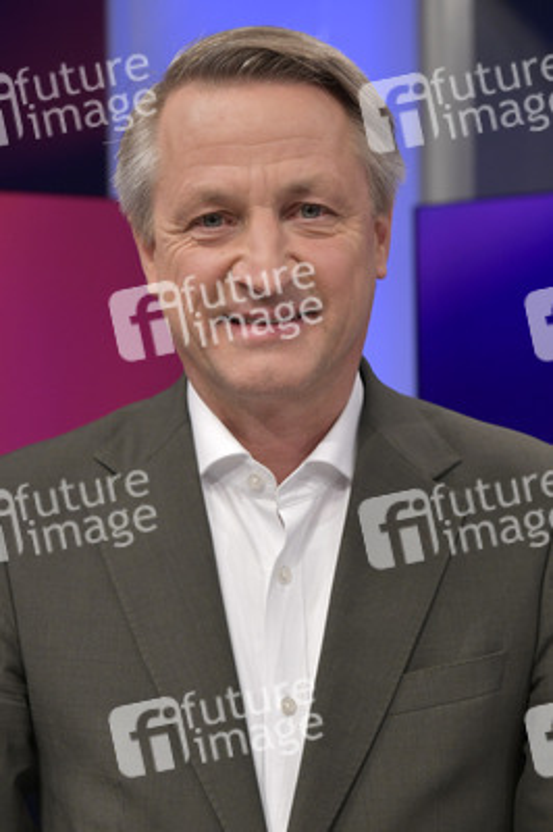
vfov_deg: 38.2
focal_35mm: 52
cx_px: 276
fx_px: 1200
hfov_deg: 25.9
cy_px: 416
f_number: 5
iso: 1600
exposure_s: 1/250
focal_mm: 52
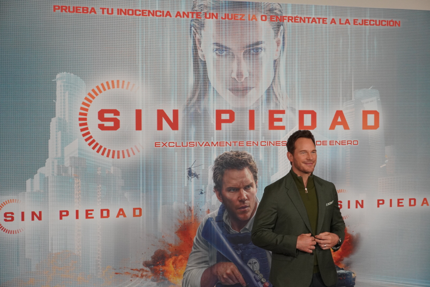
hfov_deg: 32.6
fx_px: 735
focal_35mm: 62
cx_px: 215
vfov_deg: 22.1
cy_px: 144
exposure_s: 1/160
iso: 1600
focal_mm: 41
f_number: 5.6
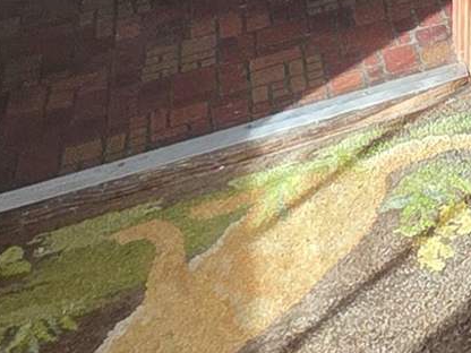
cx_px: 1080
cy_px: -715
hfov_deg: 14.6
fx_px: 1306
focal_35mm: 96
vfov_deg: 10.6
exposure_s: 1/120
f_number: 1.9
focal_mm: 2.2
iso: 64
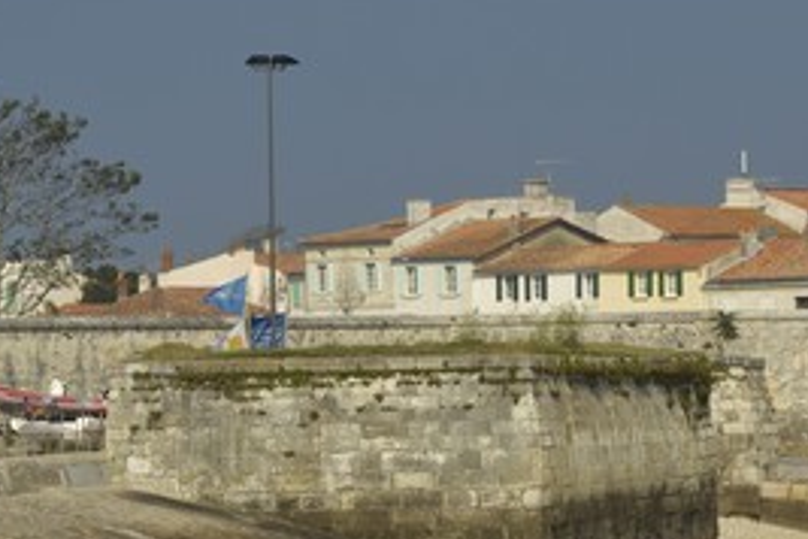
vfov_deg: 4.5
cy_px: 403
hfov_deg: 6.7
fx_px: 6890
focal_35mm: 307
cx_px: 398
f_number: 11
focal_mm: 130
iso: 100
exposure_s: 1/160
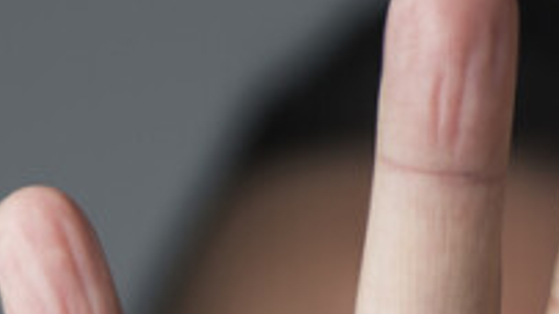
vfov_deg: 2.2
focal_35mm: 556
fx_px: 8238
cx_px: 132
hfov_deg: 3.9
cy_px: 687
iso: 64
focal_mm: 105
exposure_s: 1/125
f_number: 5
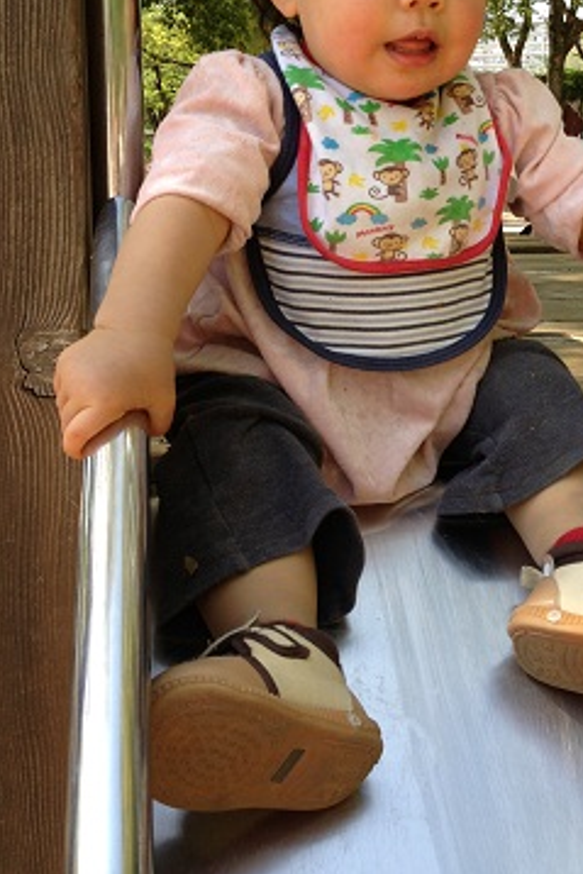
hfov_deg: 28.3
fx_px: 1141
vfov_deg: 41.3
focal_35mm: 47
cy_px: 286
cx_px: 424
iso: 50
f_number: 2.4
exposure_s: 1/364
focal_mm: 4.13
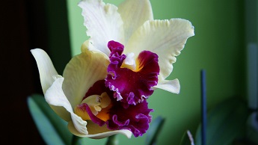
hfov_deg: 36.9
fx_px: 383
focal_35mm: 56
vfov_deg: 21.4
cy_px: 80
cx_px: 92
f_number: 4
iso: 200
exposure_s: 1/40
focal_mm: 24
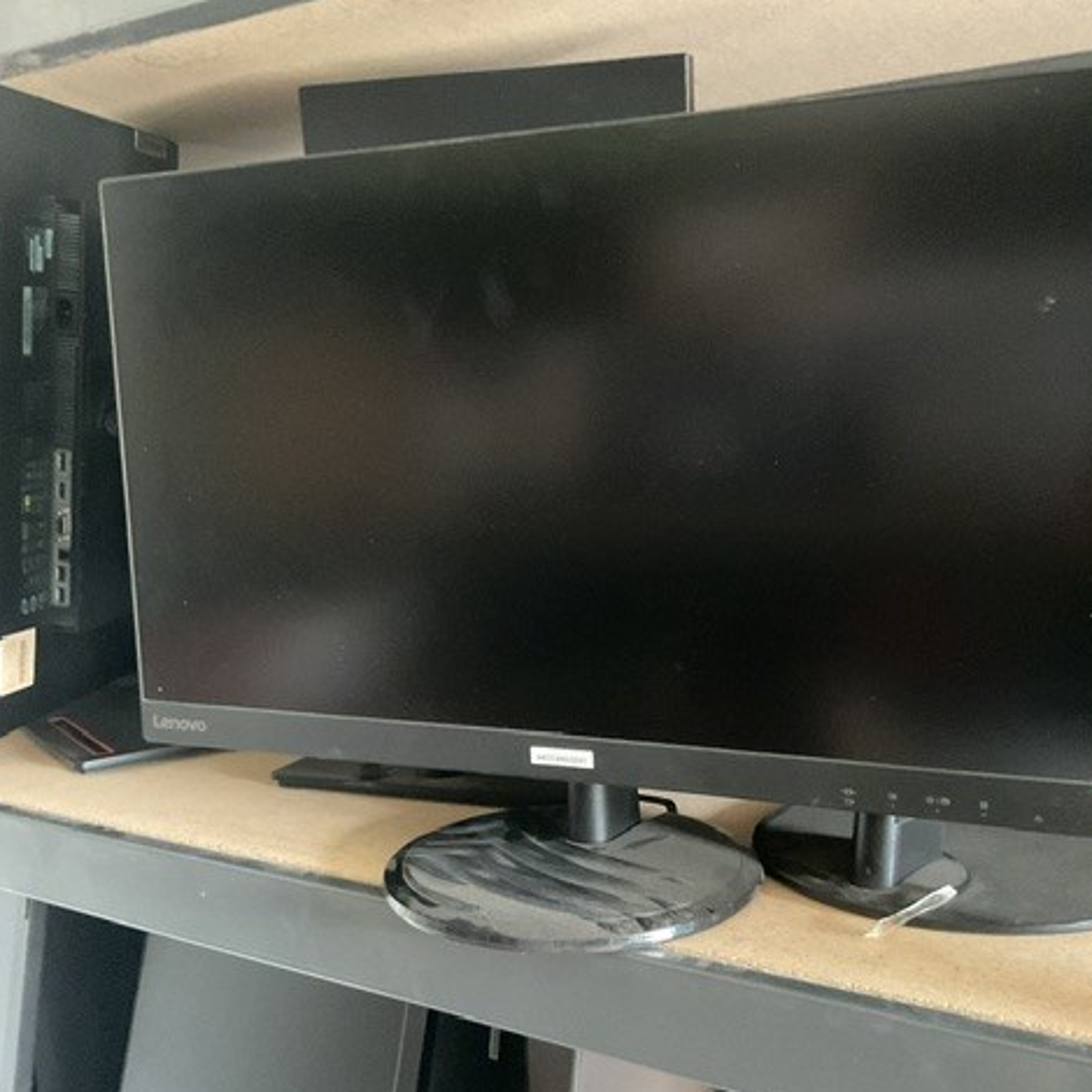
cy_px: 545
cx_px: 605
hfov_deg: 47.1
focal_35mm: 35
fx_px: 1249
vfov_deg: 47.2
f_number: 1.8
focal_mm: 3
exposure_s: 1/20
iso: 500
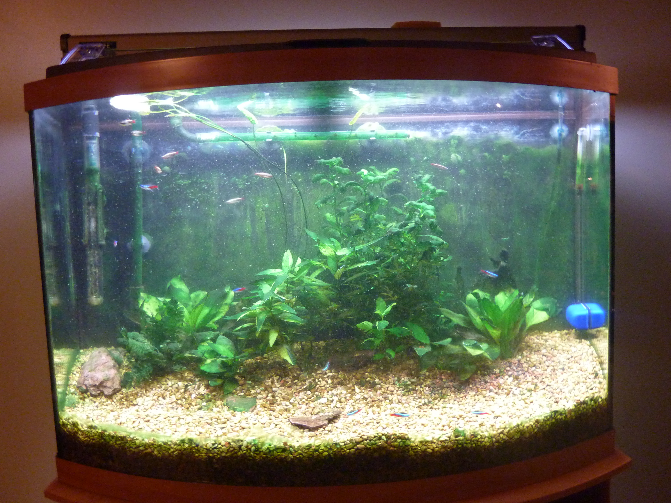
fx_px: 485
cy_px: 252
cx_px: 336
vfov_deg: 54.9
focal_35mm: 25
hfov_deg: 69.4
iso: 400
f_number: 3.3
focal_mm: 4.1
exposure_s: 1/15
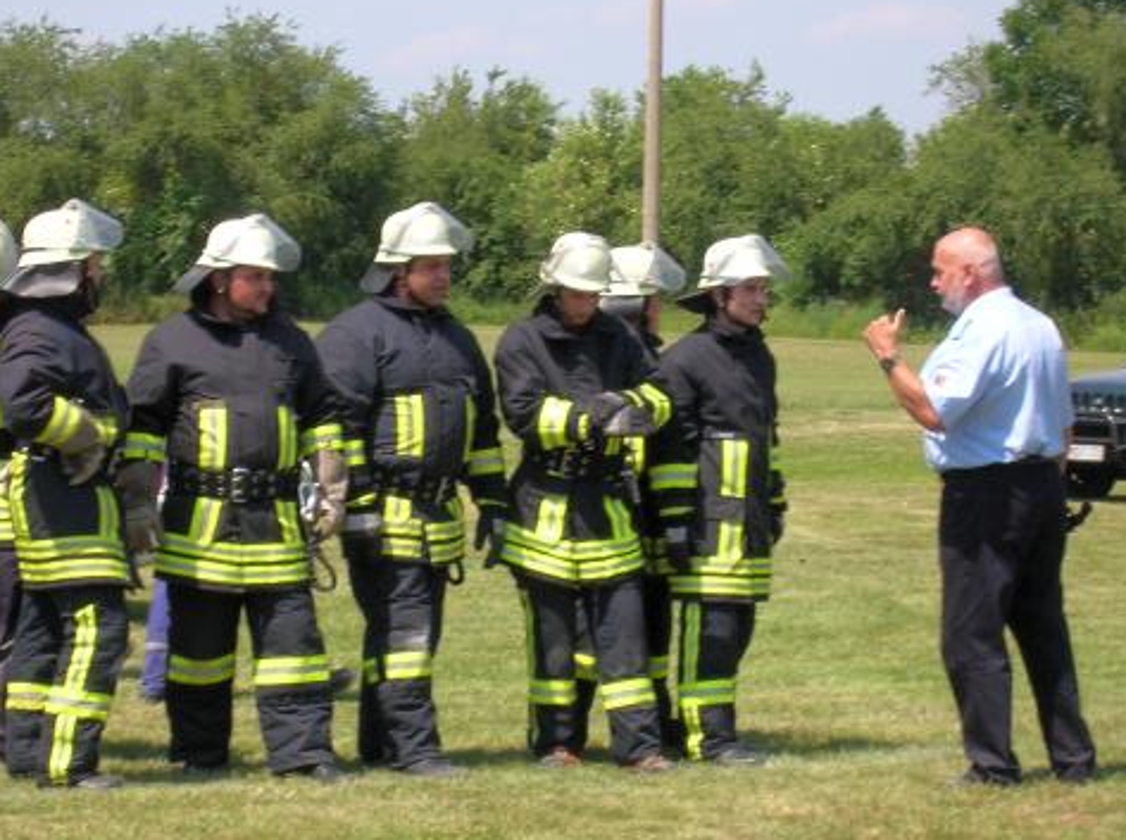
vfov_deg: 10.7
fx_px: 4481
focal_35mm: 138
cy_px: 500
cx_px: 488
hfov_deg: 14.3
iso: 50
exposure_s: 1/88.8
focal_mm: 17.1
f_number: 8.2
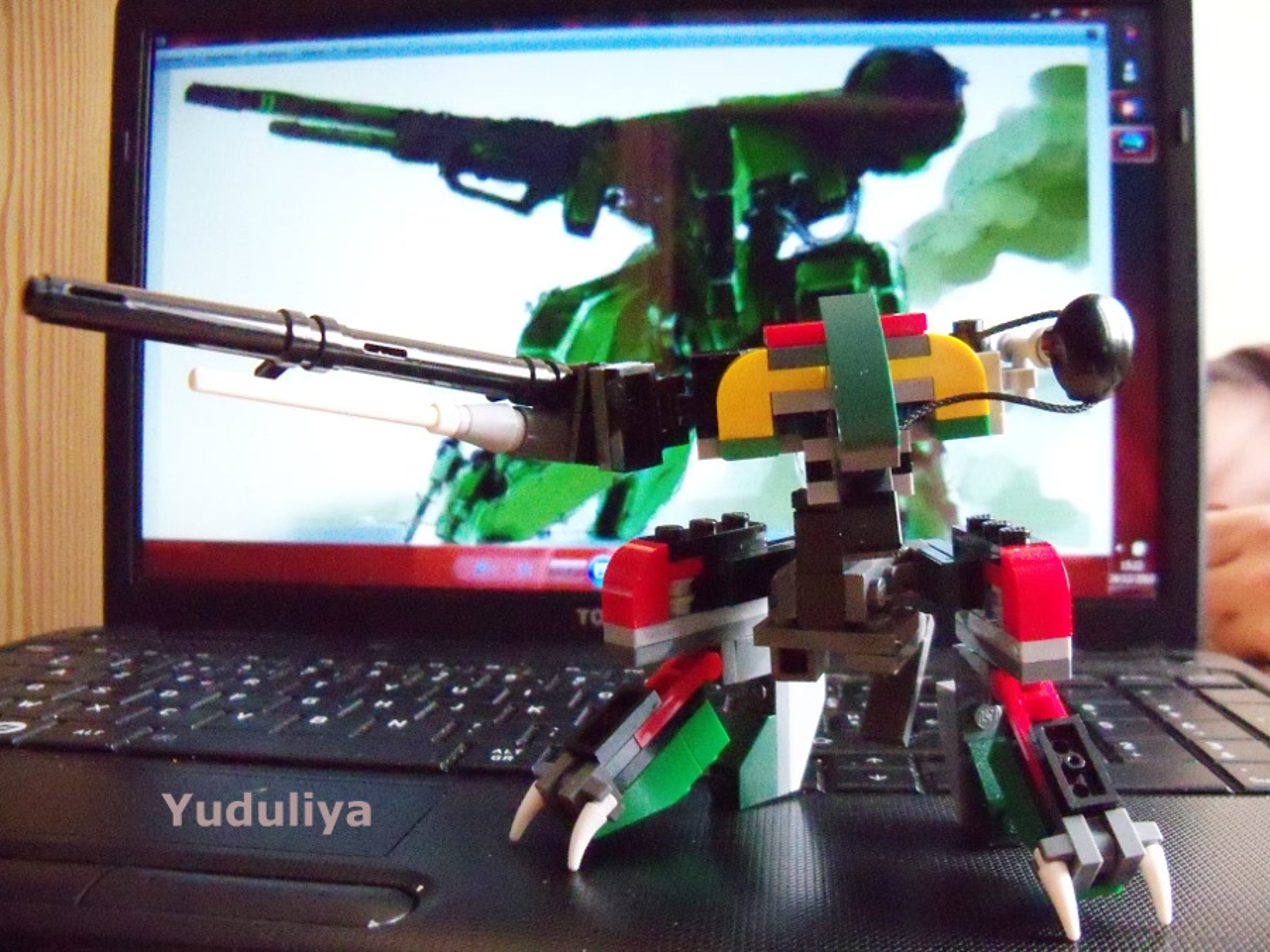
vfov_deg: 40.7
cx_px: 635
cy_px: 476
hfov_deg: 52.6
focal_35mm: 35
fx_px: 1284
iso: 1600
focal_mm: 6.2
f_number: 3.5
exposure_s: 1/13
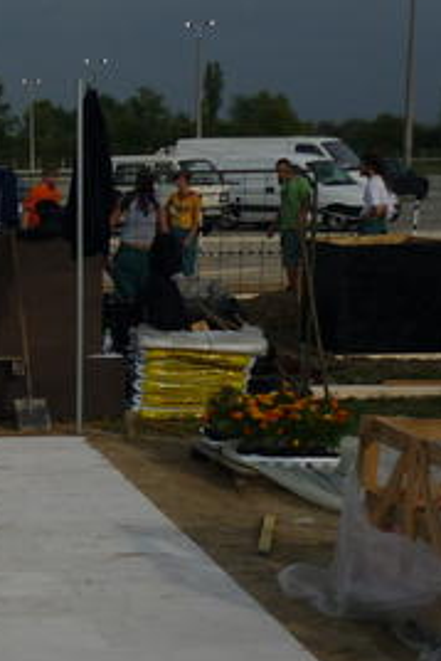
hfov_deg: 15.2
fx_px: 1505
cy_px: 454
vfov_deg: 24.6
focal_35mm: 82
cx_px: -254
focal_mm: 5.5
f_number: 8
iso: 80
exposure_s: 1/320
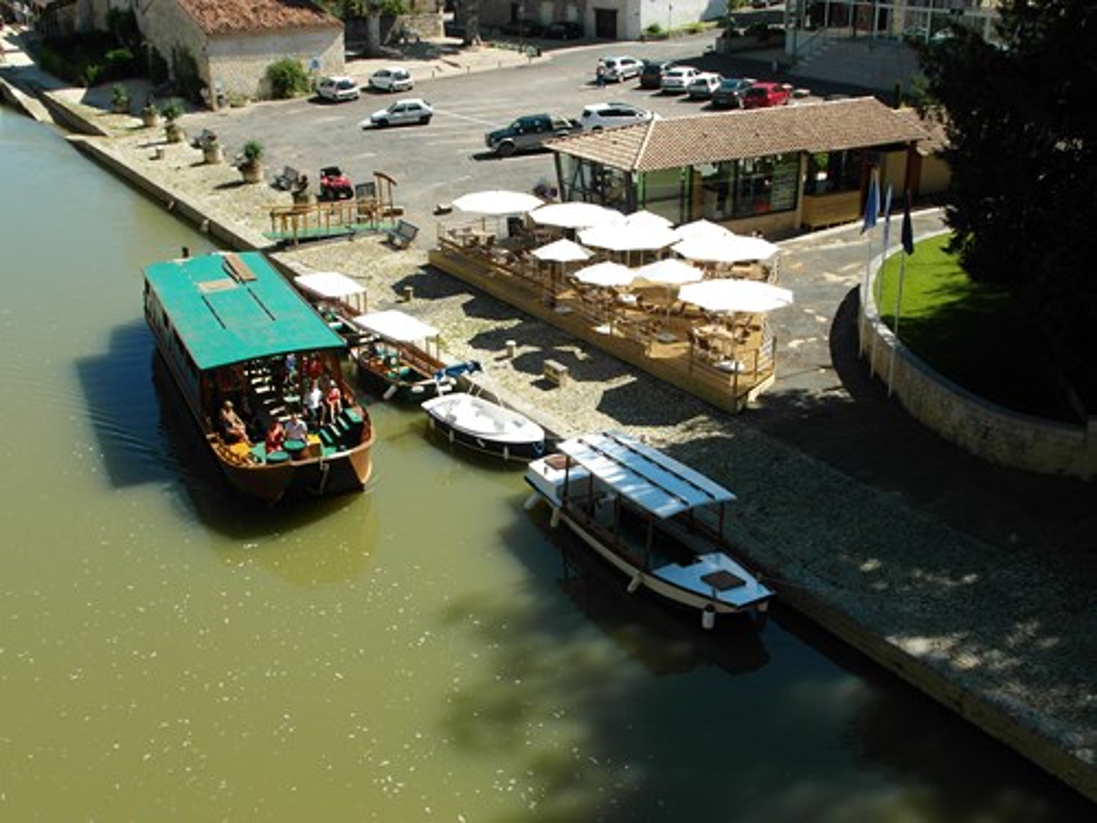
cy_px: 412
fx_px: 1331
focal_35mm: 42
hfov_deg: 44.8
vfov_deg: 34.3
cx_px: 548
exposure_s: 1/750
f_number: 4
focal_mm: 7.5
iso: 100
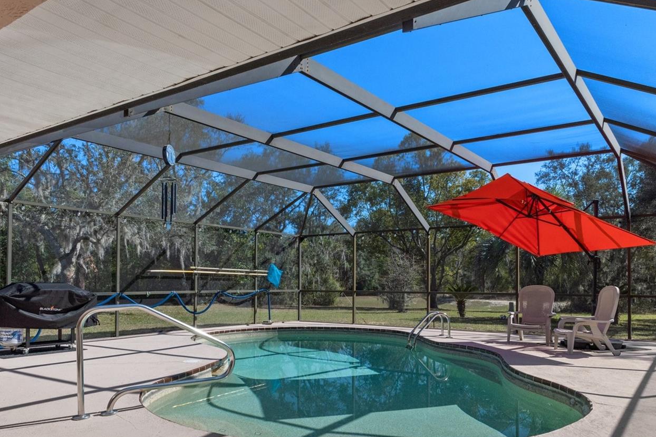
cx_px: 329
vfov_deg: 47.4
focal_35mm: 27
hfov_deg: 67.4
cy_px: 278
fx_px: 492
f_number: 8
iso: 320
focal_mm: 14
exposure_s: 1/400
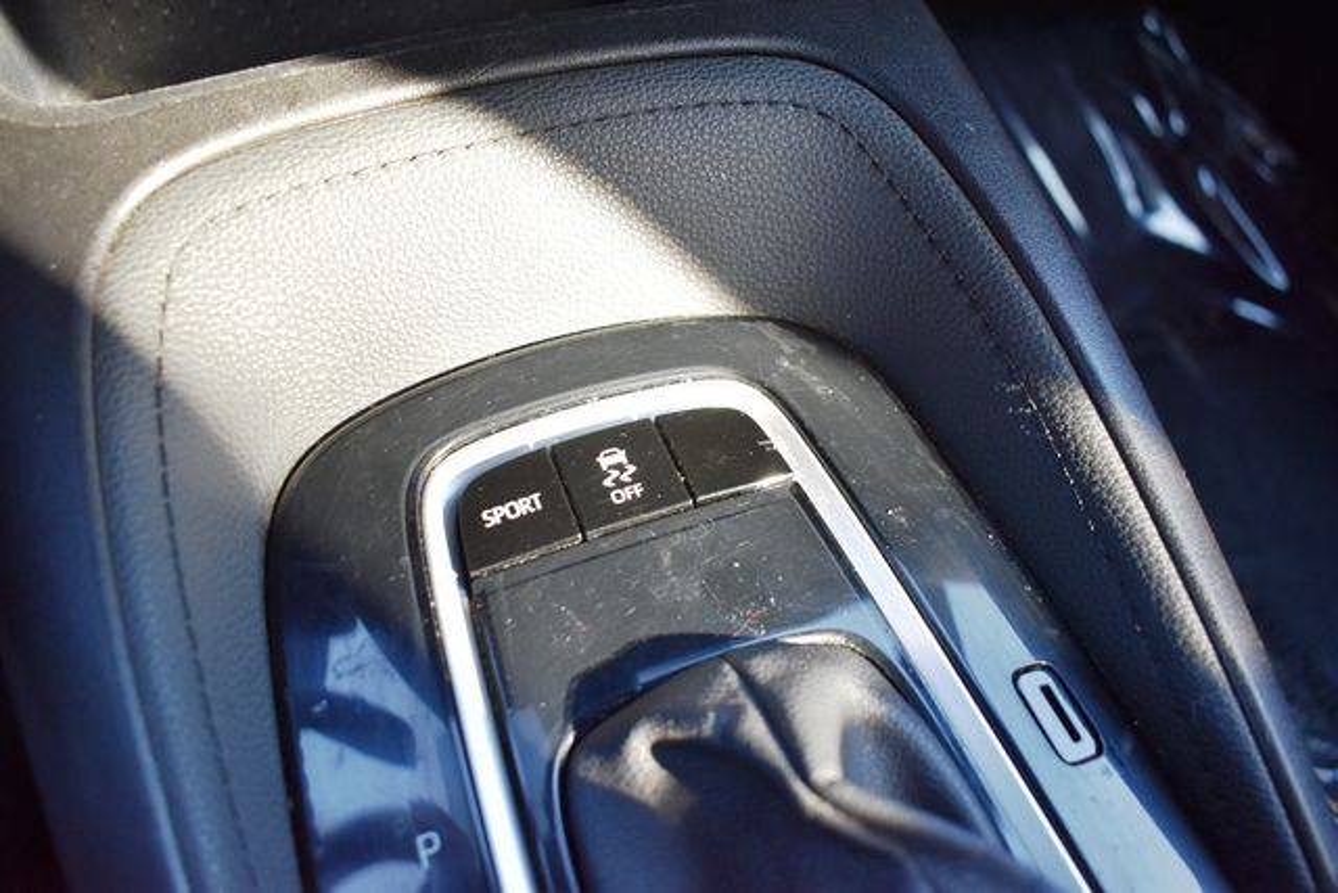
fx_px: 1227
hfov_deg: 57.2
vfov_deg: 40.0
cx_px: 669
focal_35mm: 33
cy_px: 446
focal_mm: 22
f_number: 3.8
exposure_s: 1/125
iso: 800
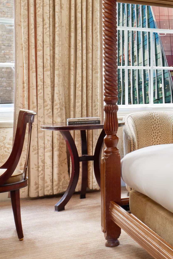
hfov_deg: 17.7
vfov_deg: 32.7
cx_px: 315
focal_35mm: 61
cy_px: 91
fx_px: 440
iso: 160
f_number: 16
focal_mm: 21
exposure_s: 2
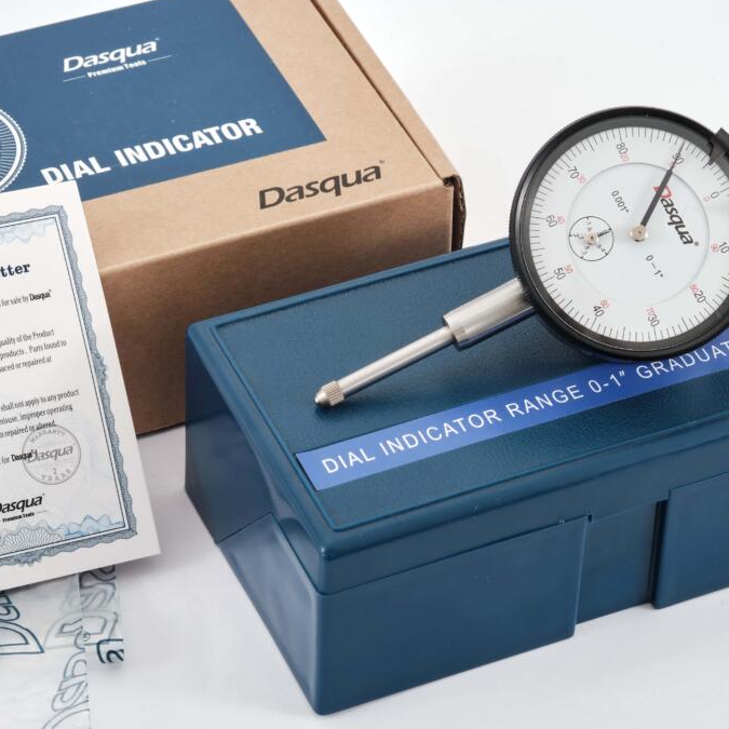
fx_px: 2764
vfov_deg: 15.0
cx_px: 427
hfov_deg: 15.0
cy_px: 364
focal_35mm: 116
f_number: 16
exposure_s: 1/160
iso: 80
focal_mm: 60
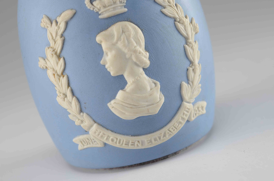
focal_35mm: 82
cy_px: 90
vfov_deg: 16.5
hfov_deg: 24.7
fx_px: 627
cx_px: 137
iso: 100
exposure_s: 1/80
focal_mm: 55
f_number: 13
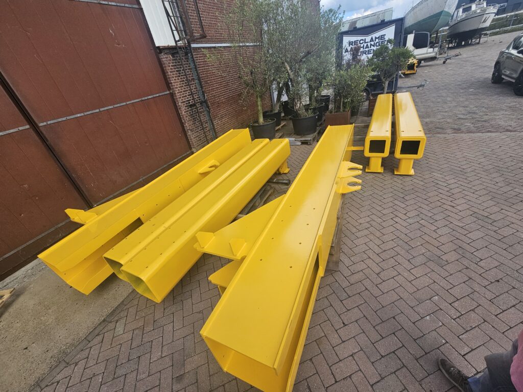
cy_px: 196
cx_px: 262
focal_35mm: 13
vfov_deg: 89.9
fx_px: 196
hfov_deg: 106.2
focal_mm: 2.2
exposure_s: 1/1108
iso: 50
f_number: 2.2
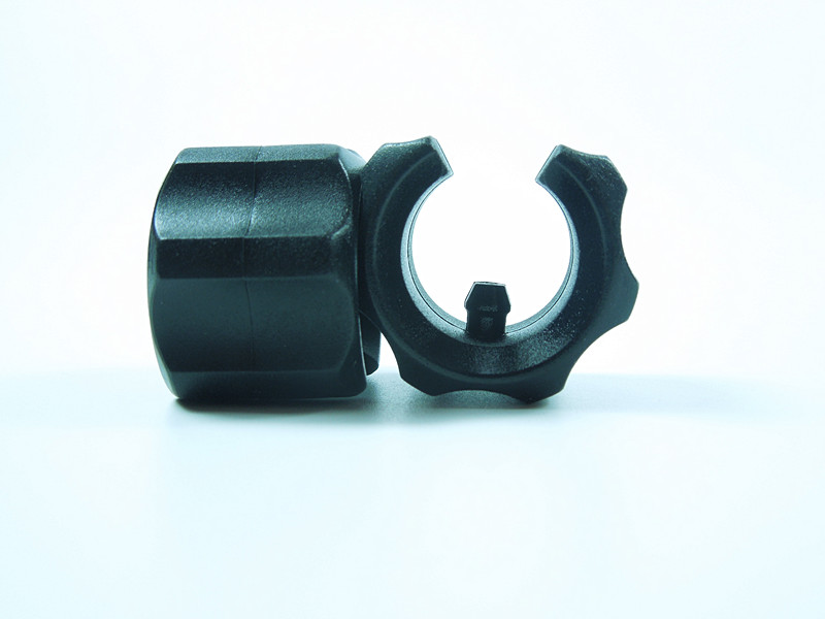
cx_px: 412
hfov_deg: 43.9
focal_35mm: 43
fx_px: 1025
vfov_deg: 33.6
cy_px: 310
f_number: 3.9
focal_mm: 7.8
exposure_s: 1/50
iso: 110
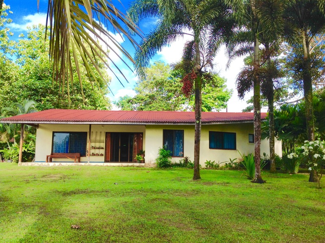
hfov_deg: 52.6
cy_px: 122
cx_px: 162
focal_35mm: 35
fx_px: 329
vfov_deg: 40.7
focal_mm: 4.28
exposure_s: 1/817
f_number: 2.4
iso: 50
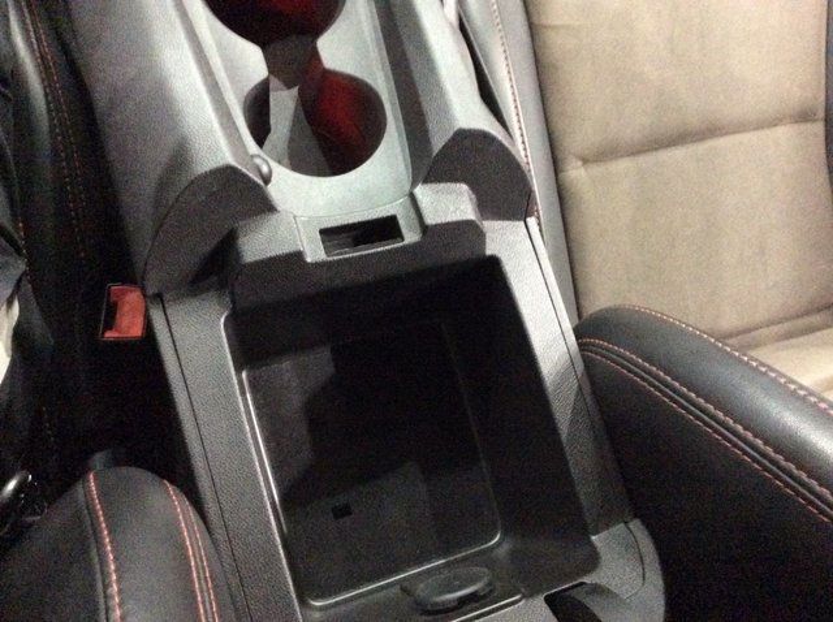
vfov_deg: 44.1
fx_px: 769
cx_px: 416
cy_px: 311
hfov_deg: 56.9
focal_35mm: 32
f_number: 2.4
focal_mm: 3.3
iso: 800
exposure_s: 1/15
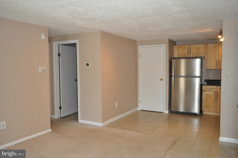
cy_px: 79
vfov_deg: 43.5
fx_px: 198
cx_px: 119
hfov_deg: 62.0
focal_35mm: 30
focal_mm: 20
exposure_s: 1/60
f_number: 3.8
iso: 800
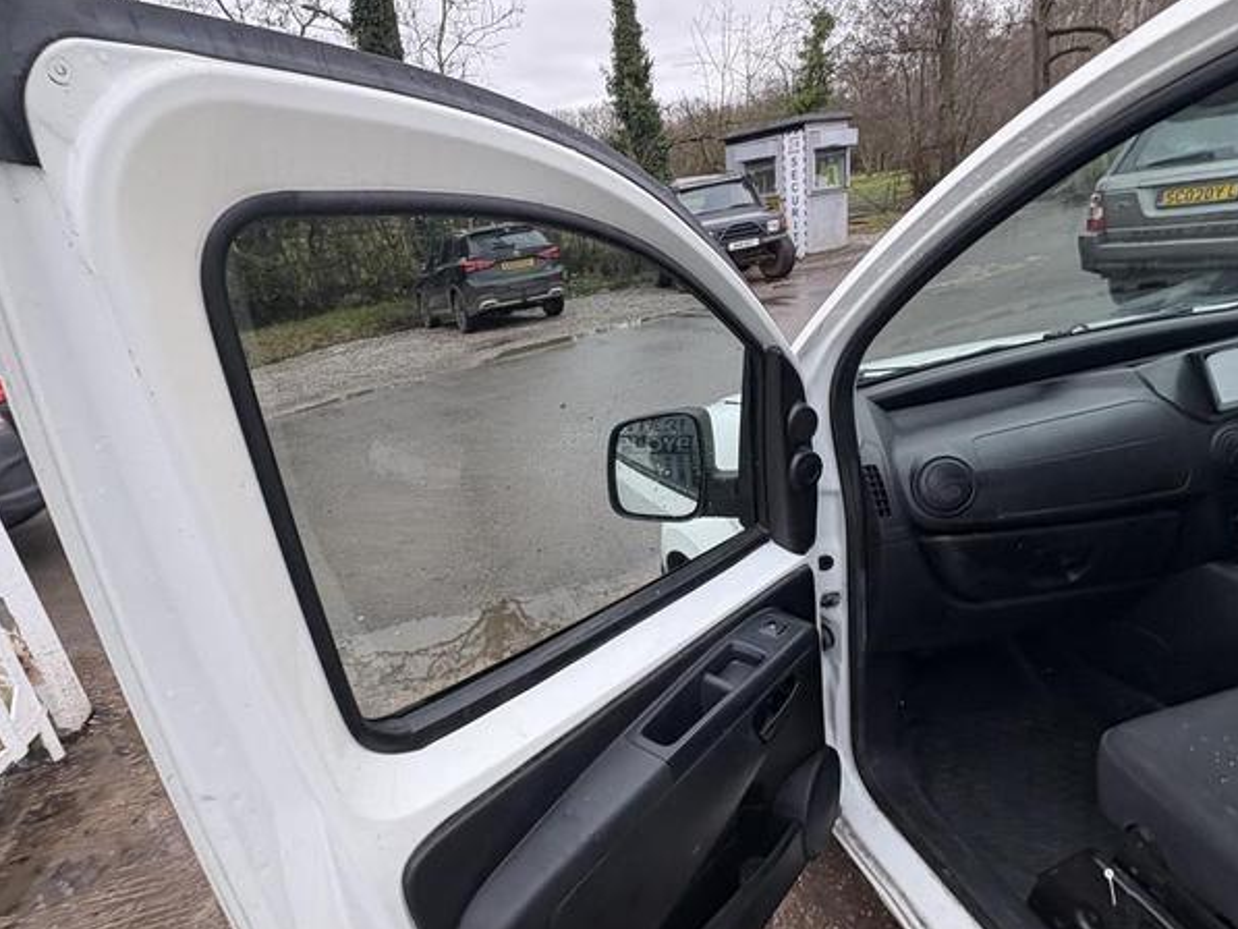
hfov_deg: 78.9
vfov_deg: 63.3
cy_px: 518
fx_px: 751
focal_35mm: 21
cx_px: 593
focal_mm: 2.22
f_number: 2.2
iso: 200
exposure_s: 1/99
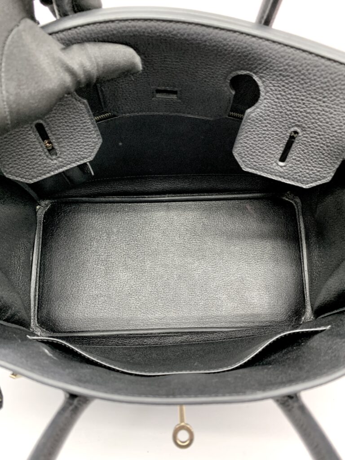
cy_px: 230
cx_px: 172
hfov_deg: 53.1
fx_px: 346
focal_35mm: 26
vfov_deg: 67.3
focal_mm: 4.25
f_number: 1.8
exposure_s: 1/50
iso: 125
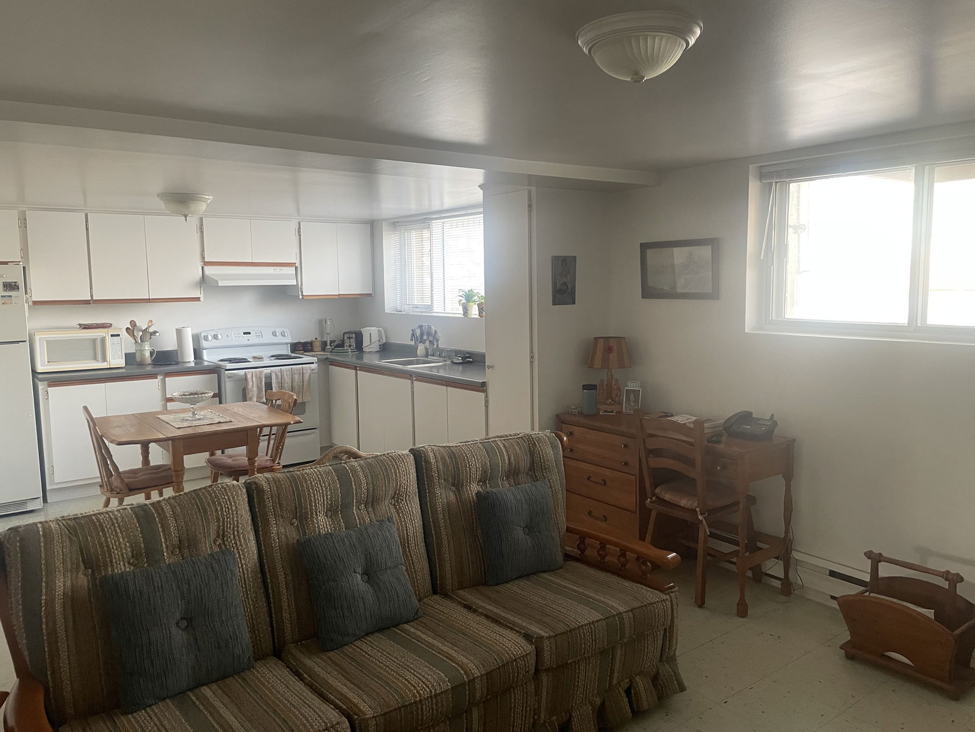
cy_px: 366
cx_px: 488
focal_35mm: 26
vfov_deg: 53.1
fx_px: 732
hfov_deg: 67.3
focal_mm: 4.2
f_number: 1.6
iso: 125
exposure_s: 1/68
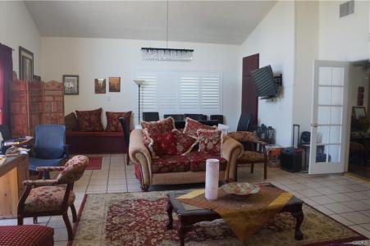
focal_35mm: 27
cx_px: 185
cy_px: 123
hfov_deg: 67.4
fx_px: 277
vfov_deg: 47.9
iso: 500
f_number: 4
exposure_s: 1/60
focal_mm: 18
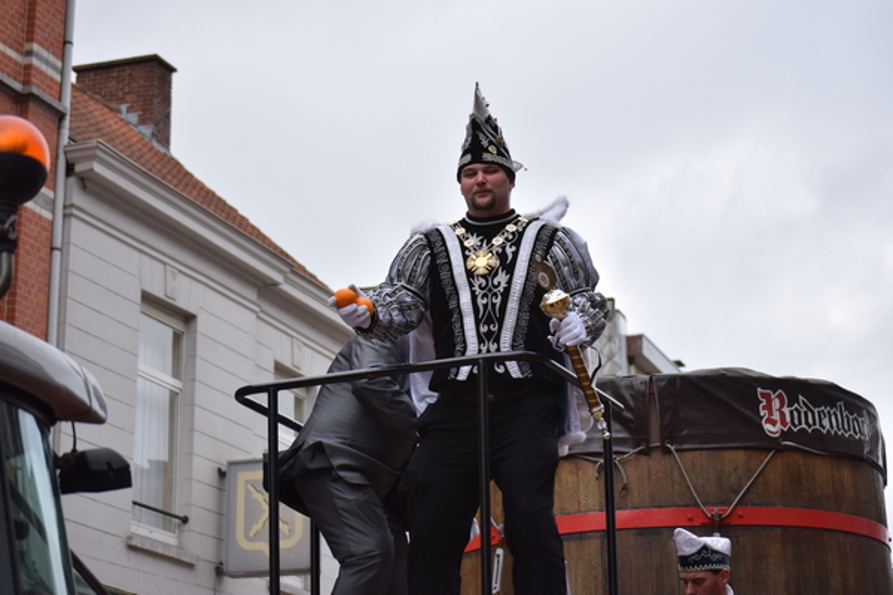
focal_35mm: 82
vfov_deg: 16.6
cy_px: 298
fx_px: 2046
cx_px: 446
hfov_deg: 24.6
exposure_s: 1/1000
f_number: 4.5
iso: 400
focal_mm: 55
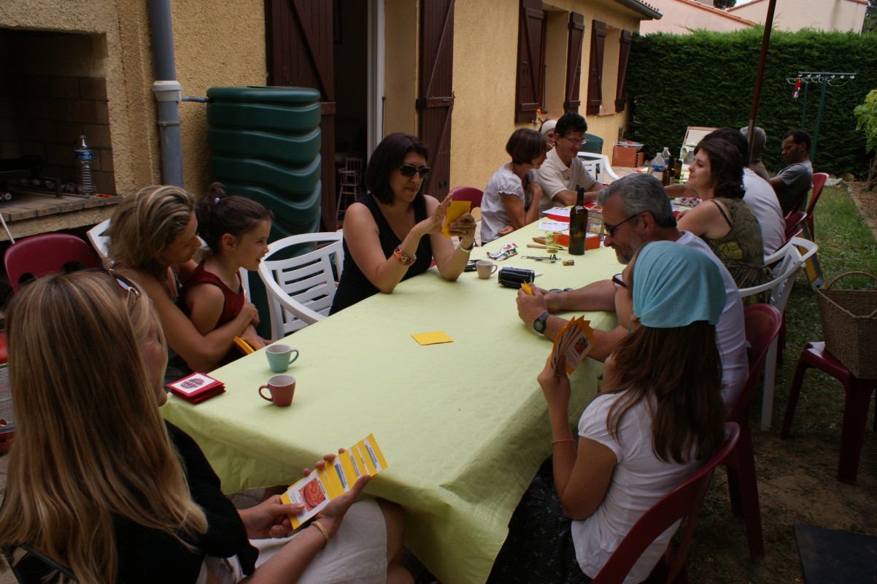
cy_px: 292
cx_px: 438
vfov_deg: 43.6
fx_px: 730
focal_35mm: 30
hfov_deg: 62.0
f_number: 10
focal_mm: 20
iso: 100
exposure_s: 1/100
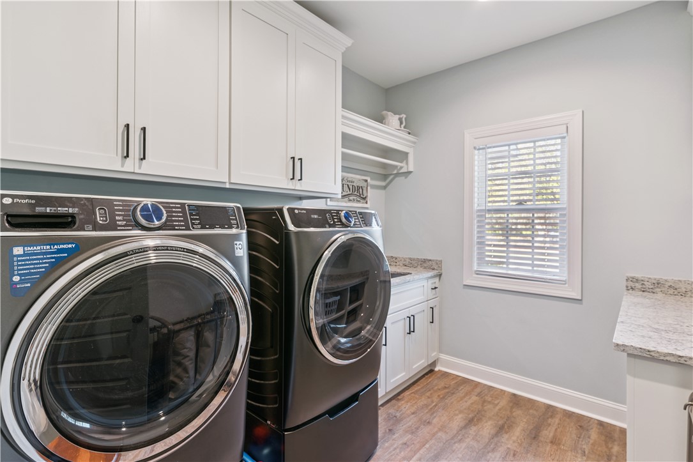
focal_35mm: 17
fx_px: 327
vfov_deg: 70.4
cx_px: 346
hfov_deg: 93.3
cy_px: 231
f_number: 8
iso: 250
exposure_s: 1/4
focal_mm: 17
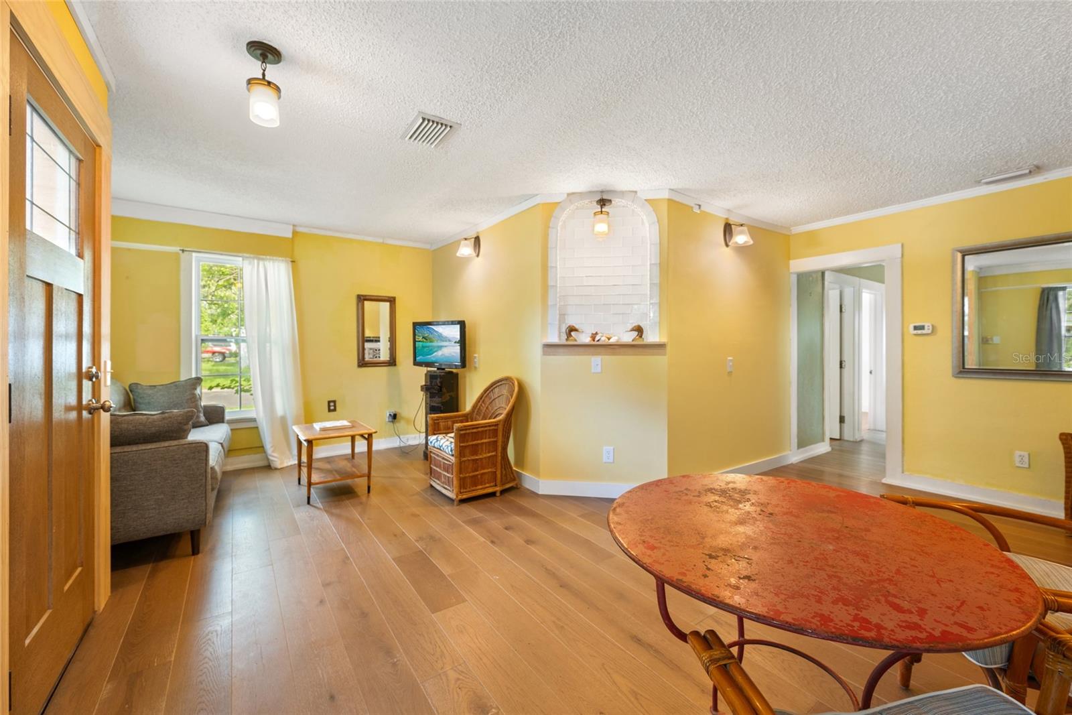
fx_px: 417
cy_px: 358
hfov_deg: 104.2
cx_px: 536
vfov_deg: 81.2
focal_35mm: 14
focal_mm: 14
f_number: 6.3
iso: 250
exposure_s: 1/1.25
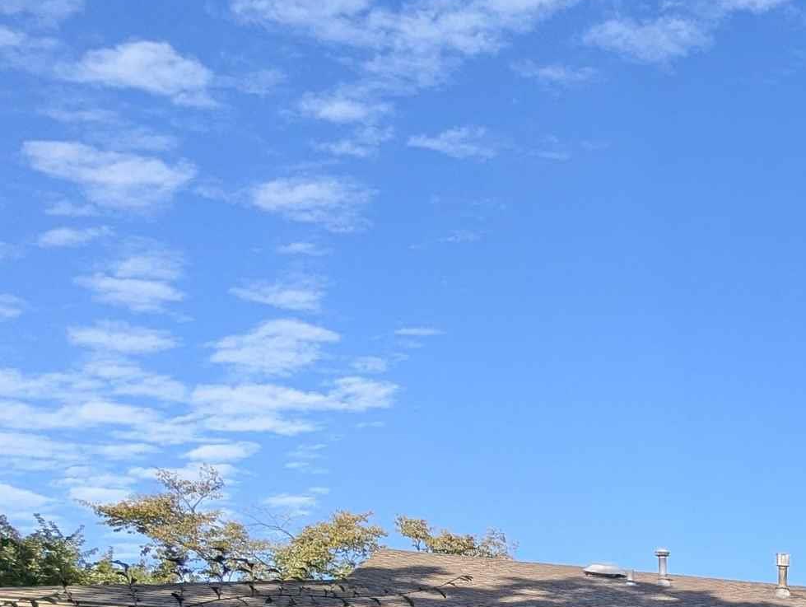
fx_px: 1166
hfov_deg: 29.2
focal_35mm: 50
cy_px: 783
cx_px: 1101
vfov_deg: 25.3
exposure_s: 1/869
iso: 50
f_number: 2.2
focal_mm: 2.35
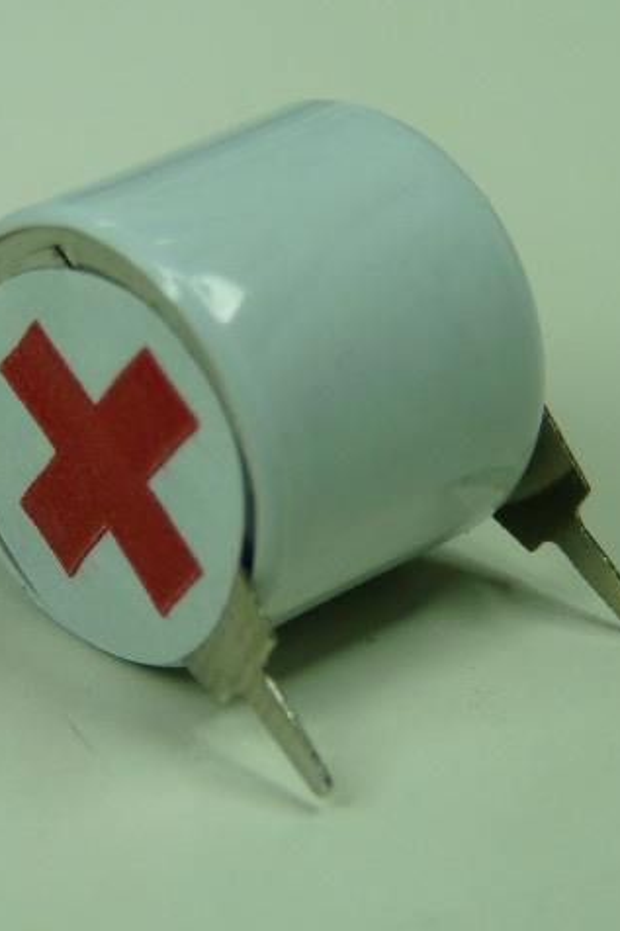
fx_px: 4265
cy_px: 464
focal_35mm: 165
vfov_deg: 12.5
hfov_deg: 8.3
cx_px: 209
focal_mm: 11.9
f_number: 3.4
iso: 100
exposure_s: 1/80
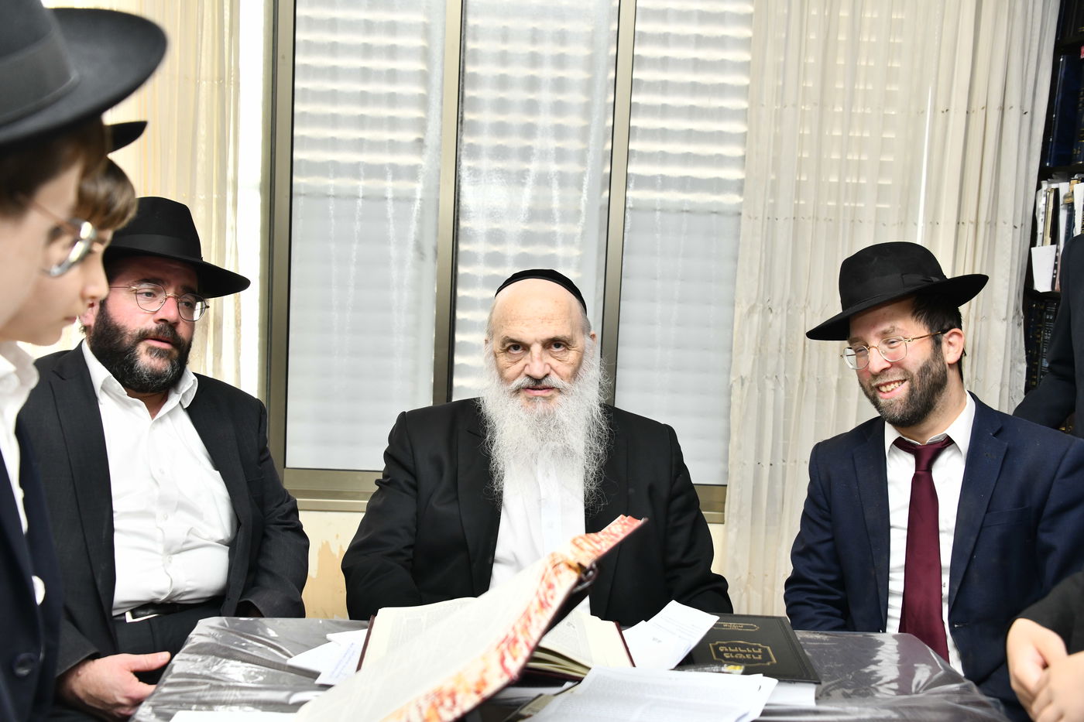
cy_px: 361
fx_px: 1204
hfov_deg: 48.5
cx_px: 542
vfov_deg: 33.4
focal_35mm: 40
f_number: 5.6
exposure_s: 1/200
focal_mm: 40
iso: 640
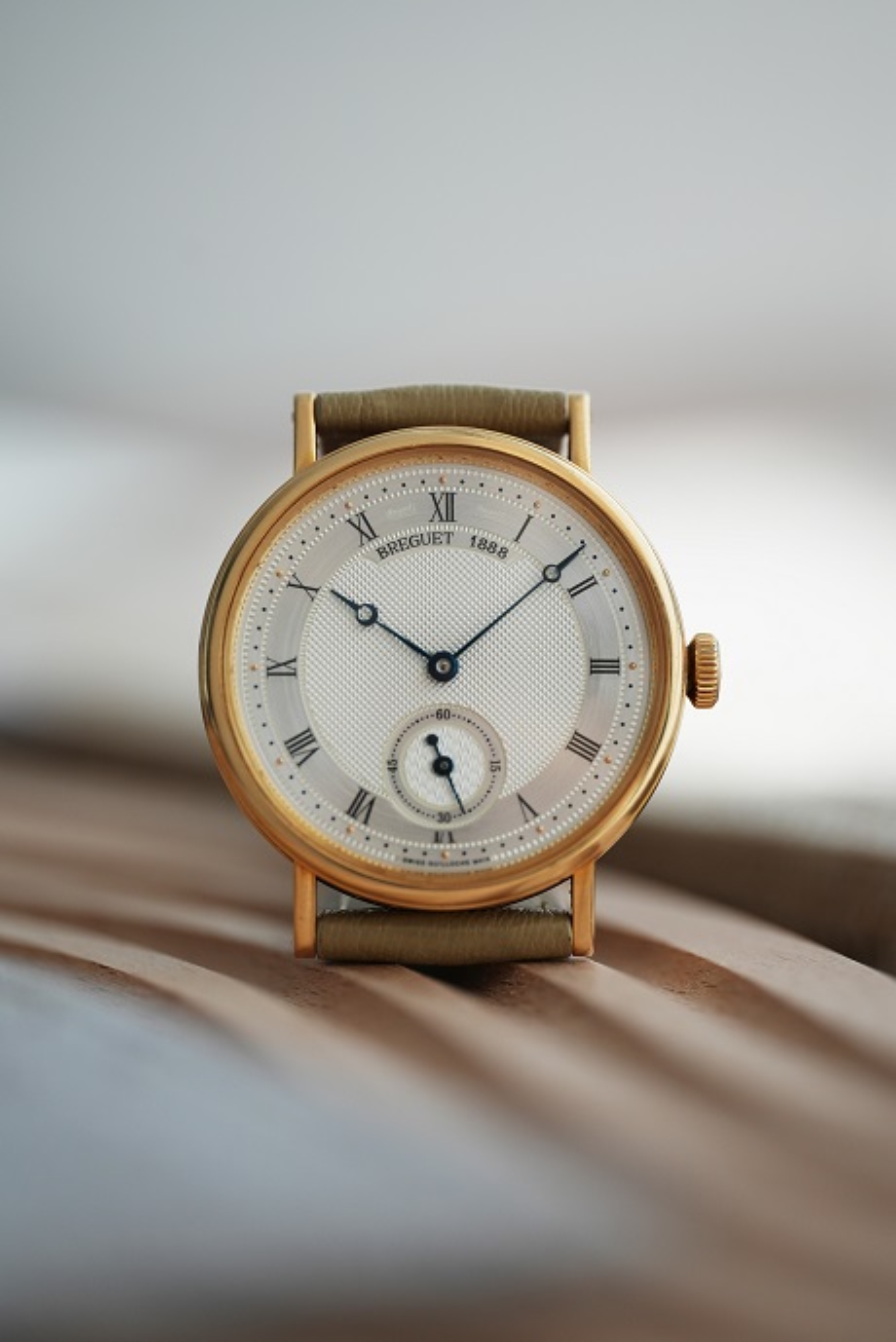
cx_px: 448
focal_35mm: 105
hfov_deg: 13.1
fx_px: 3916
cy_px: 671
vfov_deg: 19.4
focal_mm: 105
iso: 640
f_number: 2.8
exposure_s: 1/250
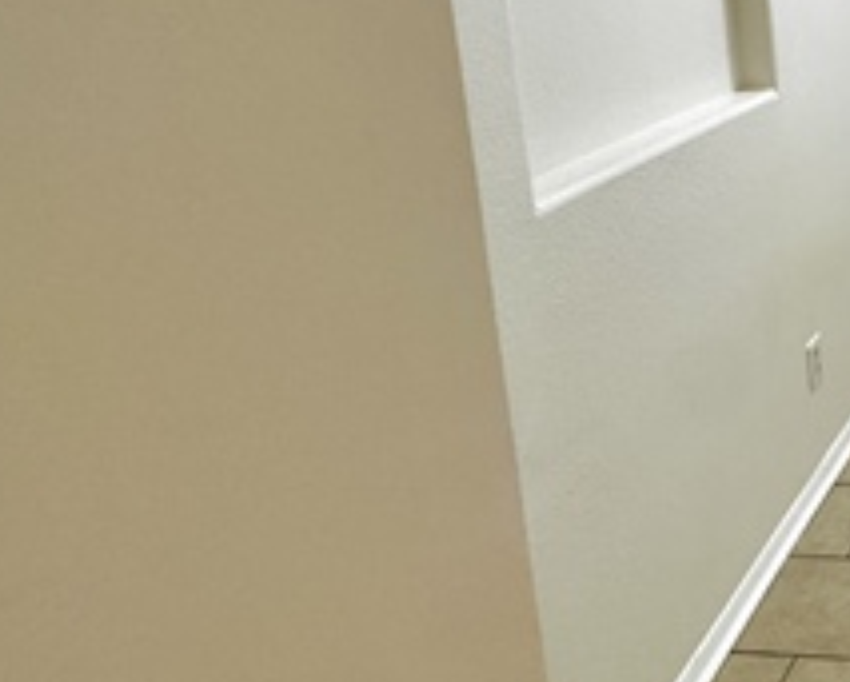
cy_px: 72
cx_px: 1089
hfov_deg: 33.5
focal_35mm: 41
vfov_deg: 34.6
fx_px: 1033
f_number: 2.2
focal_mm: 2.22
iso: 400
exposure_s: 1/60
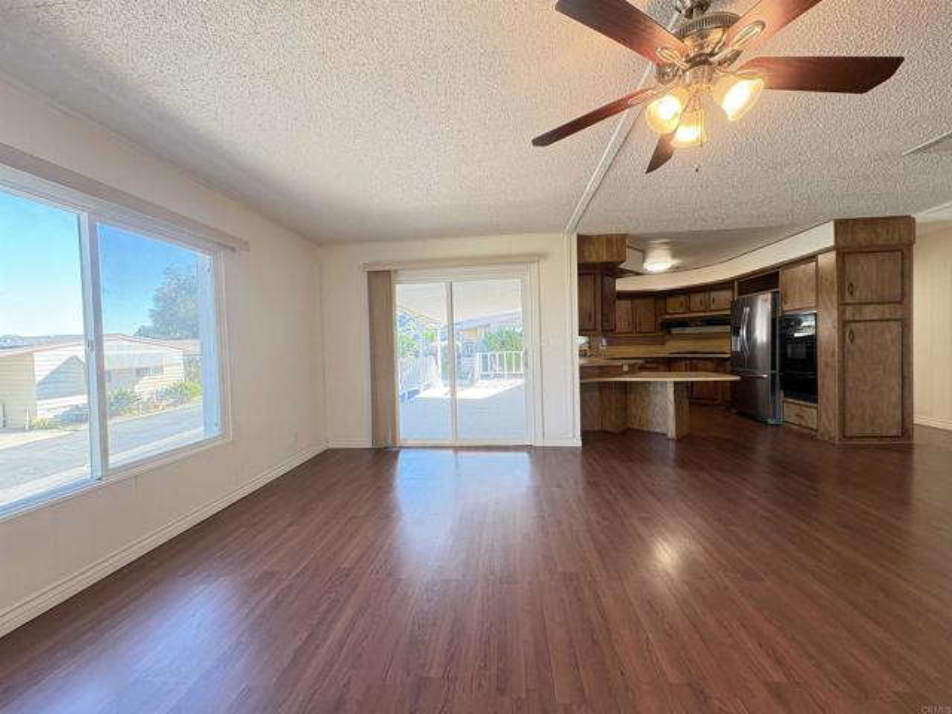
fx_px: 385
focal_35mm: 14
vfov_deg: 85.7
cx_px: 476
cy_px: 357
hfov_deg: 102.1
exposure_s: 1/60
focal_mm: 2.22
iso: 200
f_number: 2.2
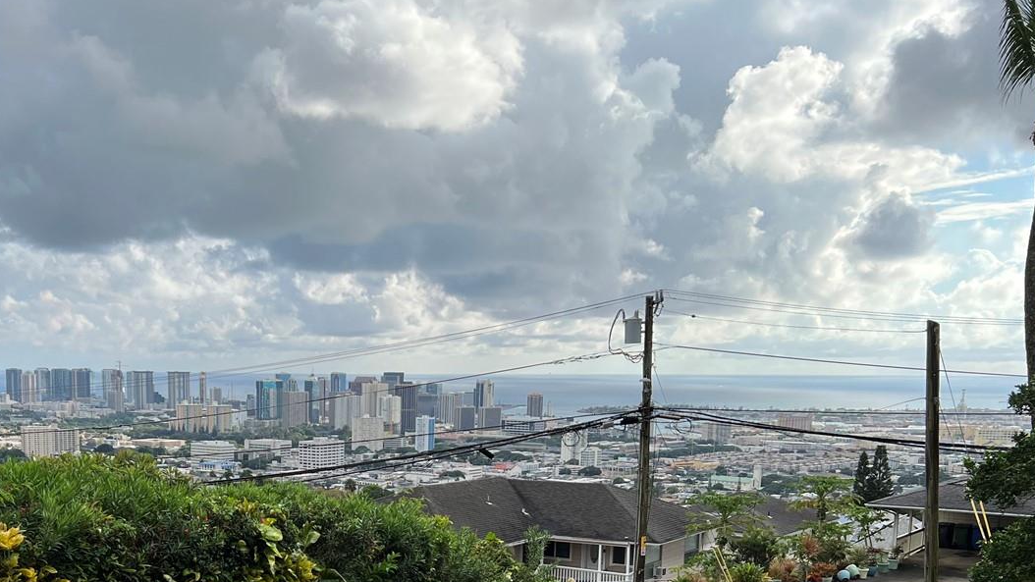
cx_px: 292
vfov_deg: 26.5
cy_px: 552
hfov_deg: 46.1
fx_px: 1180
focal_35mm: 43
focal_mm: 5.7
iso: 50
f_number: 1.5
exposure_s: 1/3968
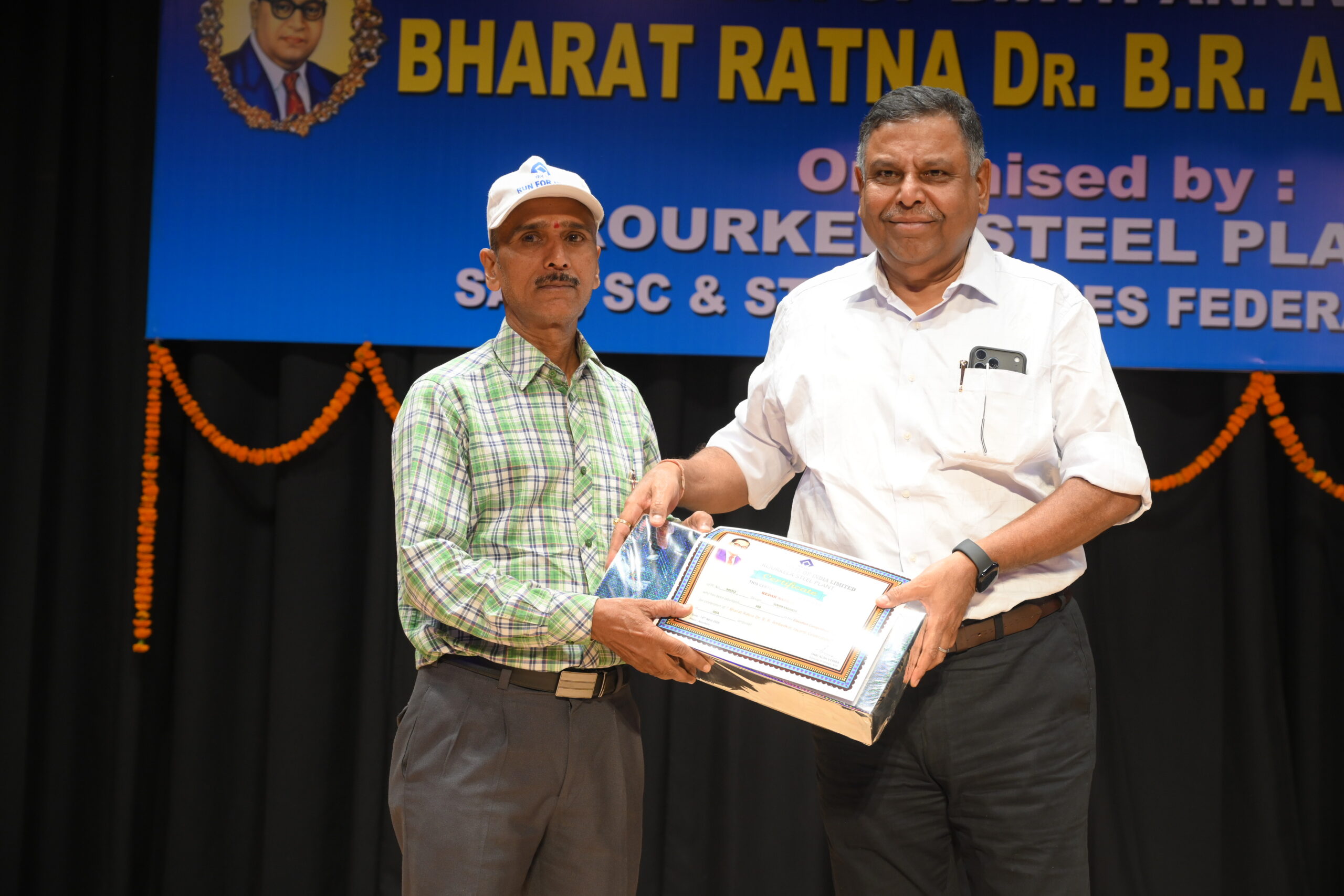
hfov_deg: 28.8
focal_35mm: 70
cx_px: 672
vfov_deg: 19.5
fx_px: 2613
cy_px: 448
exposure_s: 1/200
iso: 1000
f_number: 5.6
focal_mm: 70
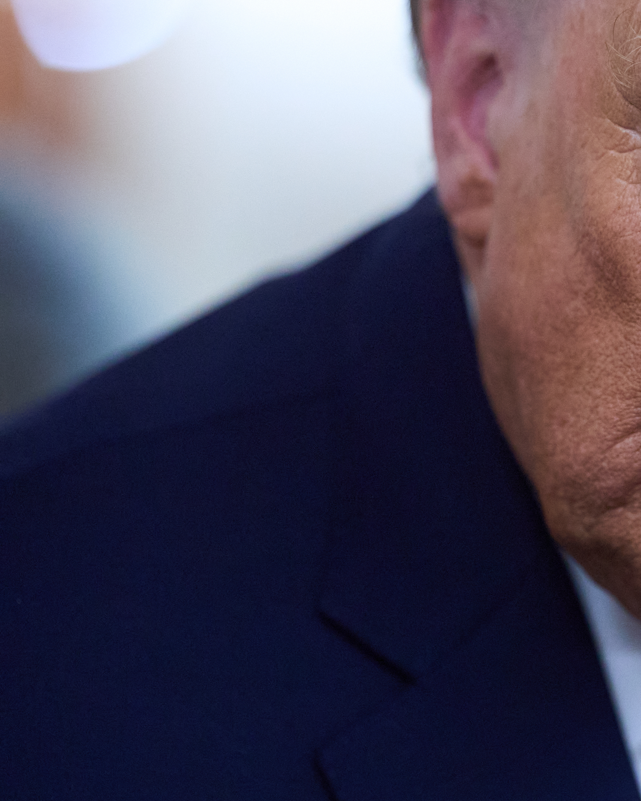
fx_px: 9250
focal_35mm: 390
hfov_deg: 4.0
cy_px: 314
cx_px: 739
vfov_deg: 5.0
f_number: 2
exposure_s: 1/200
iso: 4000
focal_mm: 150
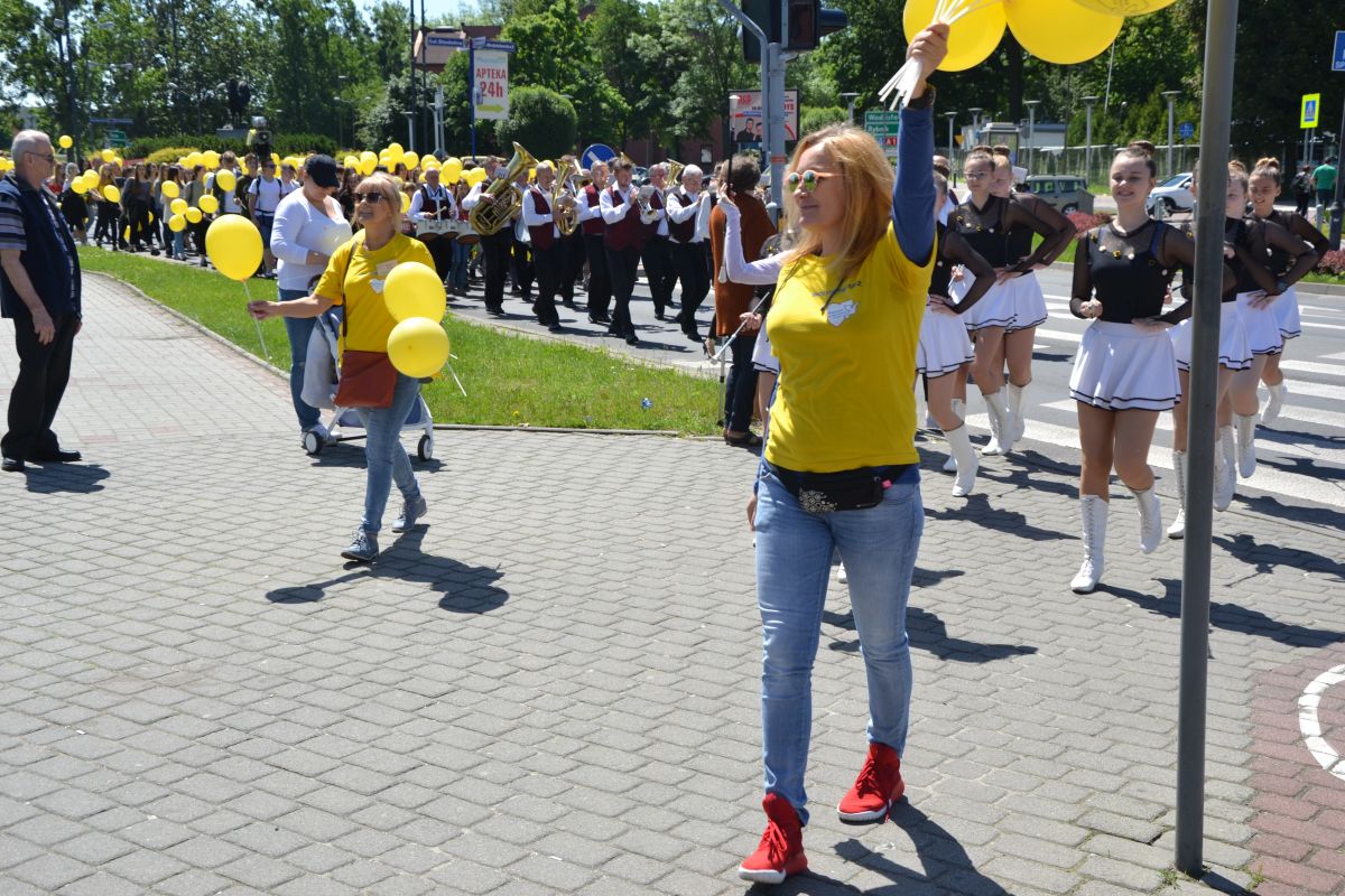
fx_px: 1681
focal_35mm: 45
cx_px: 672
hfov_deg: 43.6
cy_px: 448
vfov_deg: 29.9
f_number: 7.1
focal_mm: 30
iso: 100
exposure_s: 1/200
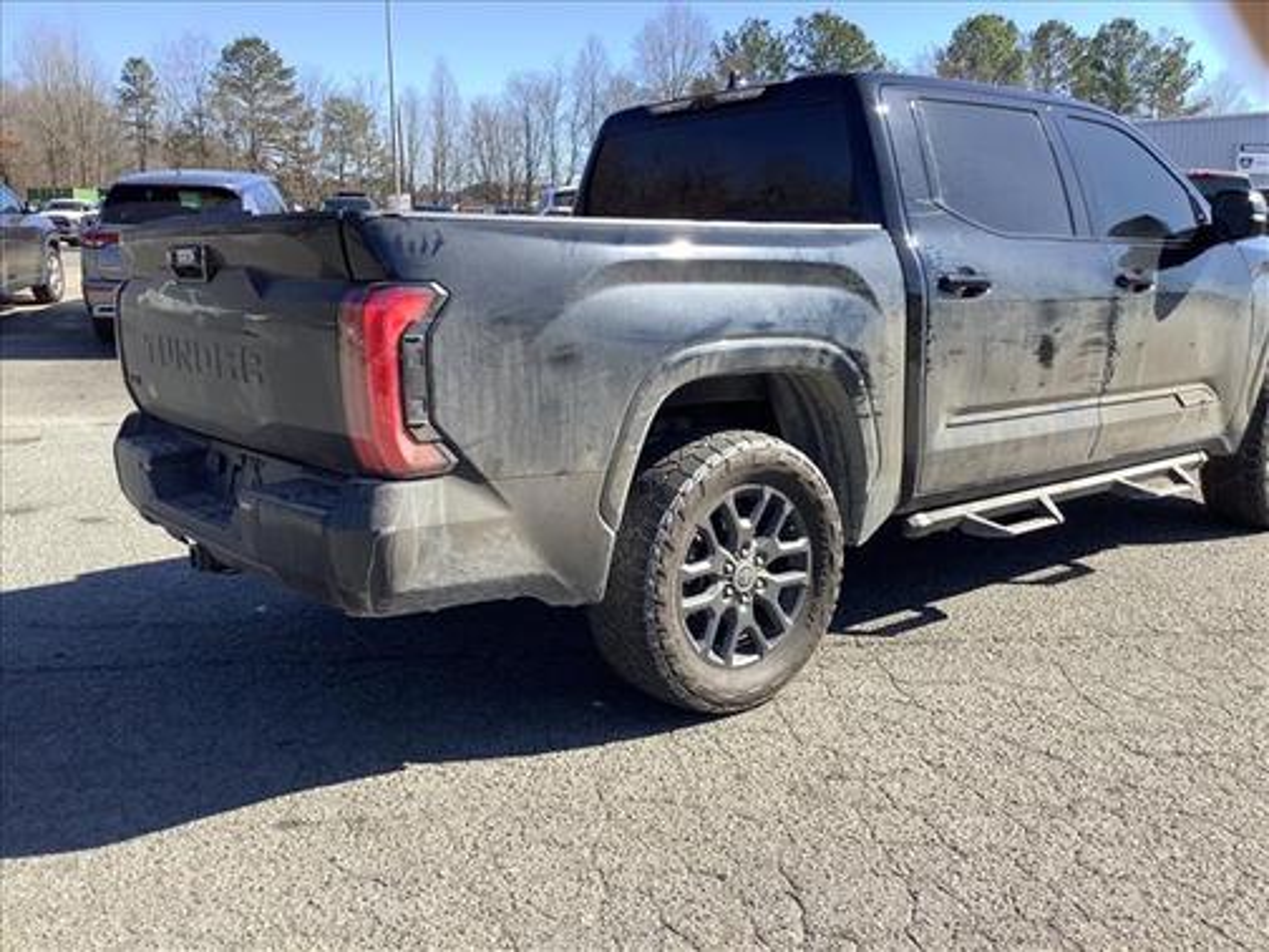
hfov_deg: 58.4
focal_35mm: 31
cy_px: 476
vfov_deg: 45.4
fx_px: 1136
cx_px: 634
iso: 25
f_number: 2.4
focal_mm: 3.3
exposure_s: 1/558
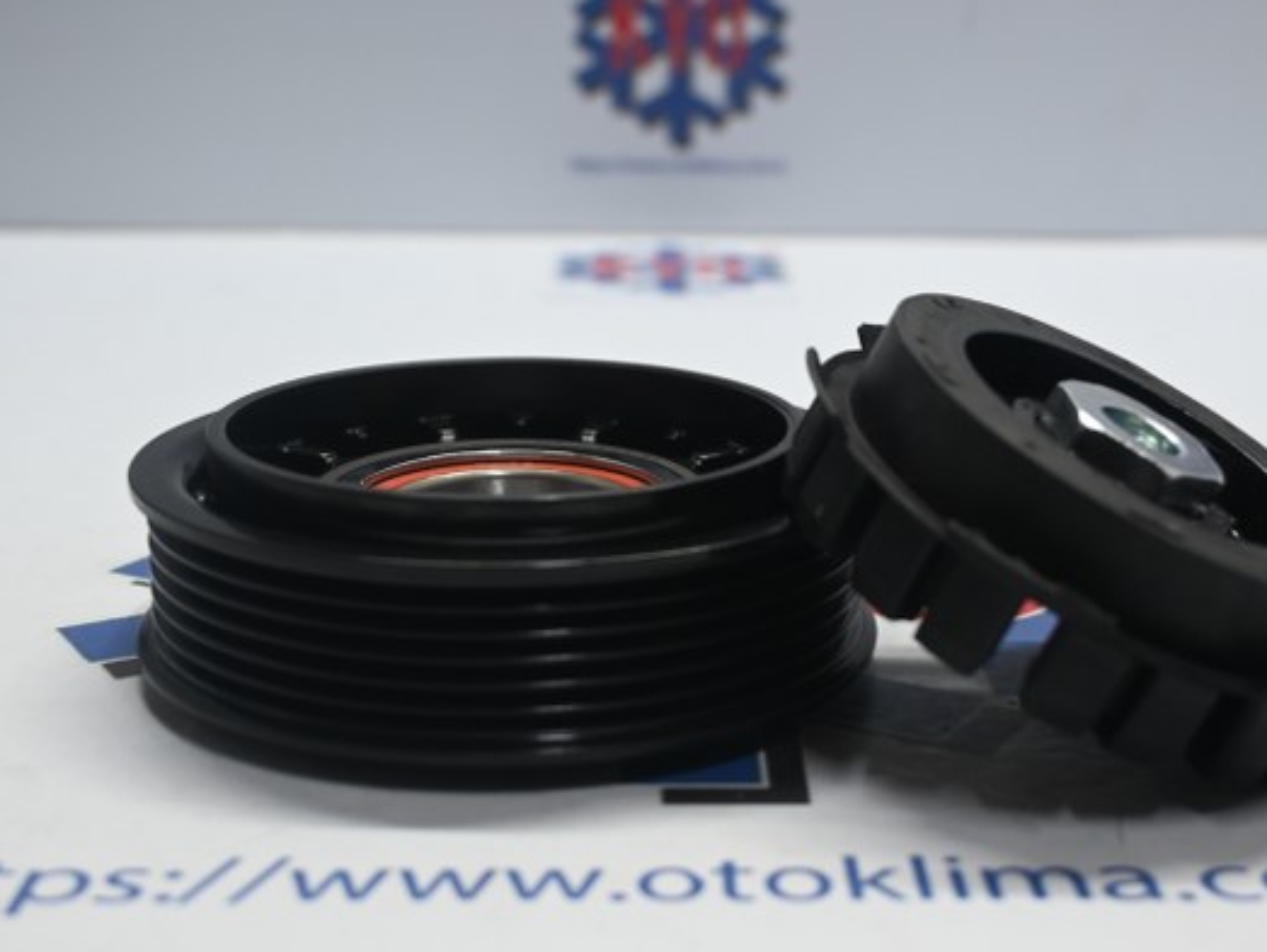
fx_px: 1998
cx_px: 678
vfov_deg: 26.8
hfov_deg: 35.2
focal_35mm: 55
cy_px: 475
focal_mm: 33
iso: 640
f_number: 5
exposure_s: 1/50
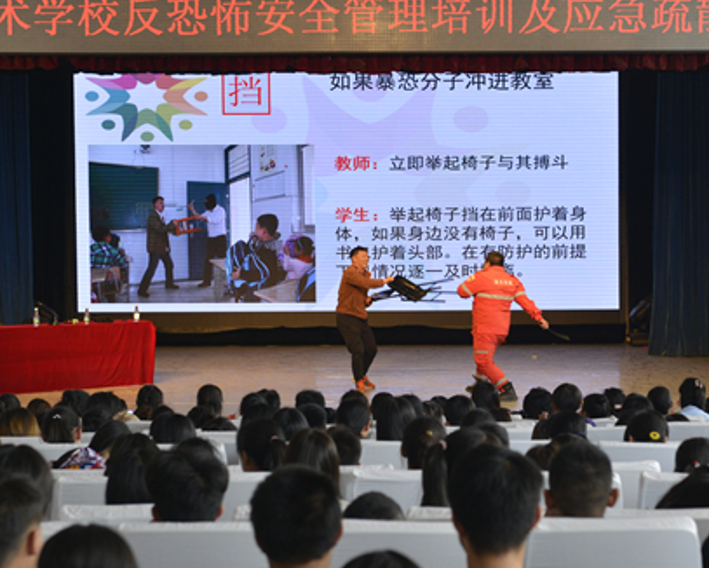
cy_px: 304
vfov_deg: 13.6
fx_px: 2372
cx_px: 430
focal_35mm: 113
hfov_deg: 17.0
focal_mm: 70
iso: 1000
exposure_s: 1/100
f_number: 5
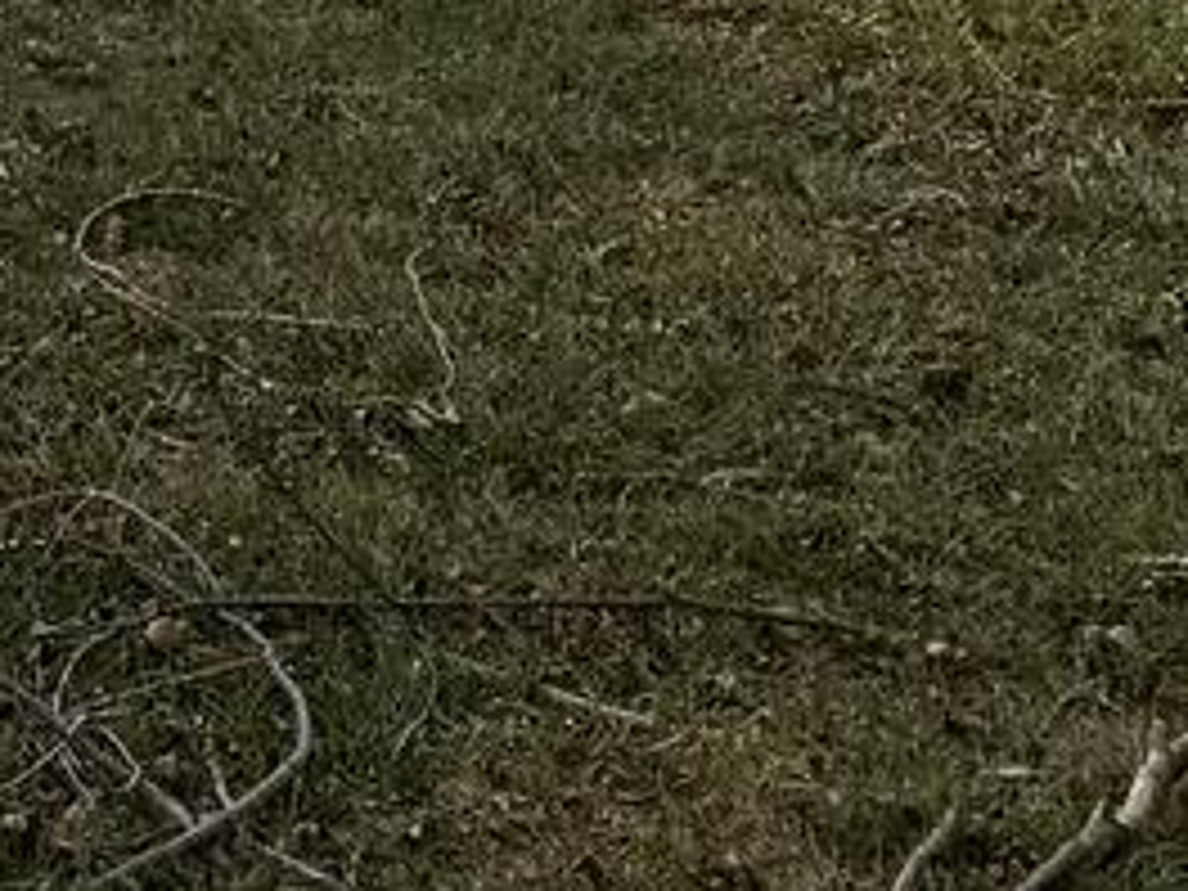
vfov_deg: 7.0
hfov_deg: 10.1
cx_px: -810
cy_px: -1944
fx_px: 6383
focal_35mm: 186
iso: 80
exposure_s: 1/5714
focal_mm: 6.76
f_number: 1.78
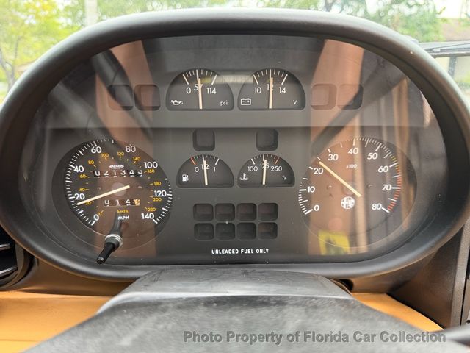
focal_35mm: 24
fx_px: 326
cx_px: 235
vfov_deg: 56.8
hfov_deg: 71.6
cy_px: 176
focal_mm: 6.76
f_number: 1.78
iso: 160
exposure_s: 1/121
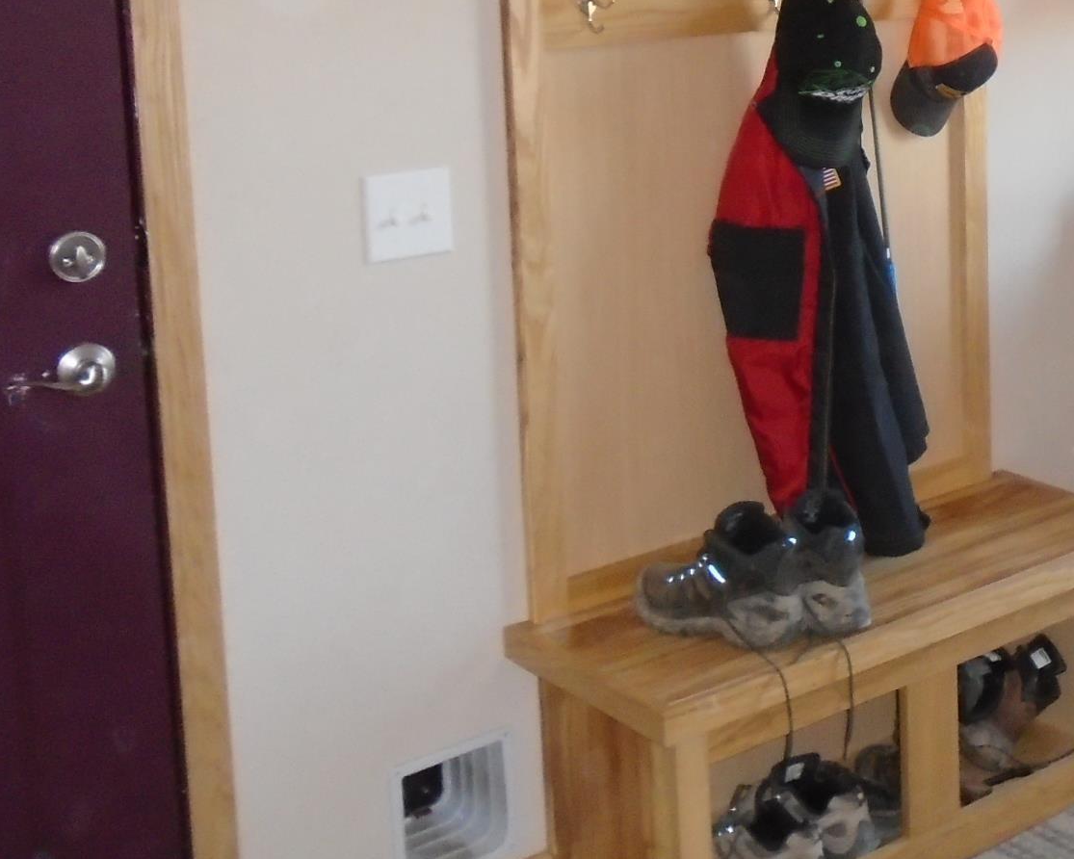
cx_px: 1121
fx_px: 1875
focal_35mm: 59
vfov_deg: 25.2
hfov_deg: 29.4
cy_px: 117
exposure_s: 1/30
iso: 400
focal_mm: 4.6
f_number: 3.2
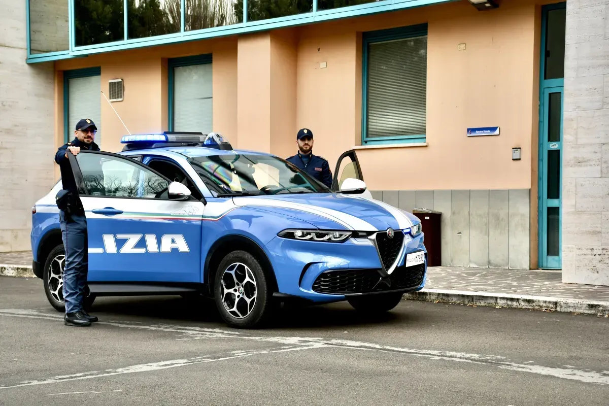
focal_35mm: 72
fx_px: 1218
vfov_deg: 18.9
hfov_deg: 28.1
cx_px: 304
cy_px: 203
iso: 100
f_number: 6.3
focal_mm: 48
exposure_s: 1/160
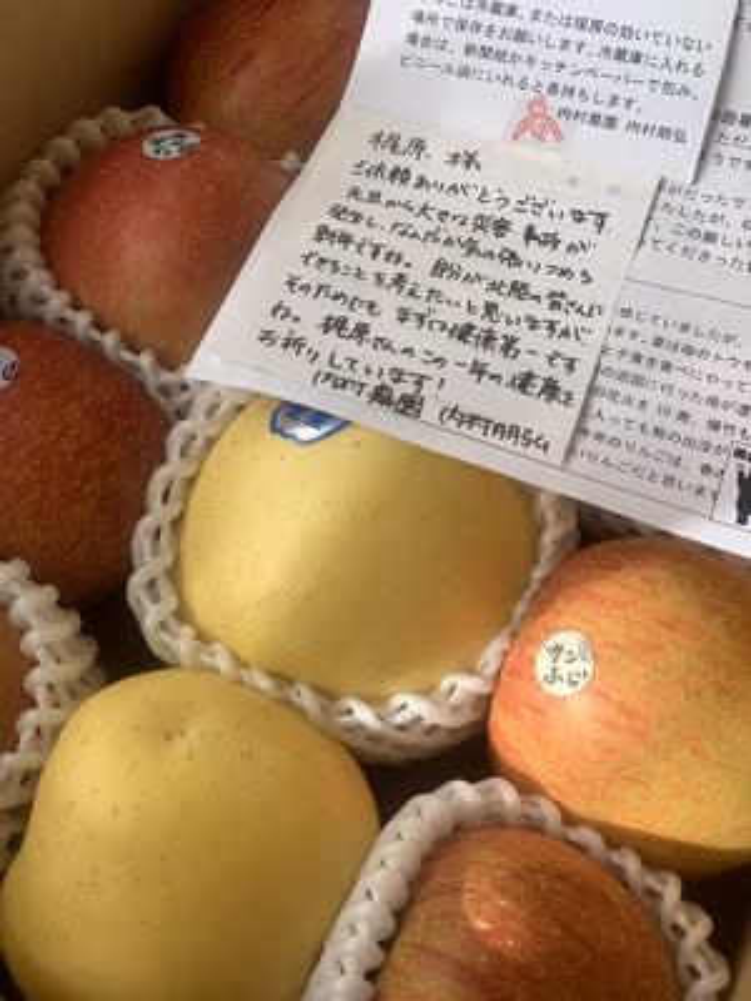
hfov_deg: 28.0
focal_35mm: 52
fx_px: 1504
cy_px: 500
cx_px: 376
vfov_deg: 36.8
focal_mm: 6
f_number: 2.4
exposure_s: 1/122
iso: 16
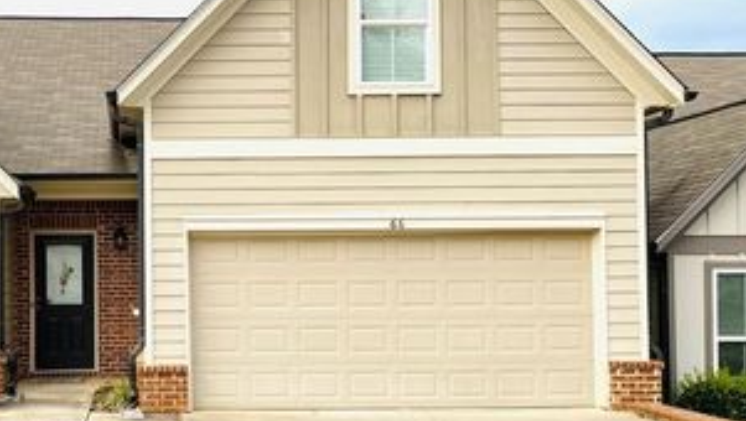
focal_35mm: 47
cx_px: 161
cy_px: 269
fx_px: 931
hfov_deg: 42.0
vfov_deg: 25.4
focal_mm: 4.25
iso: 32
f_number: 1.8
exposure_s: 1/579
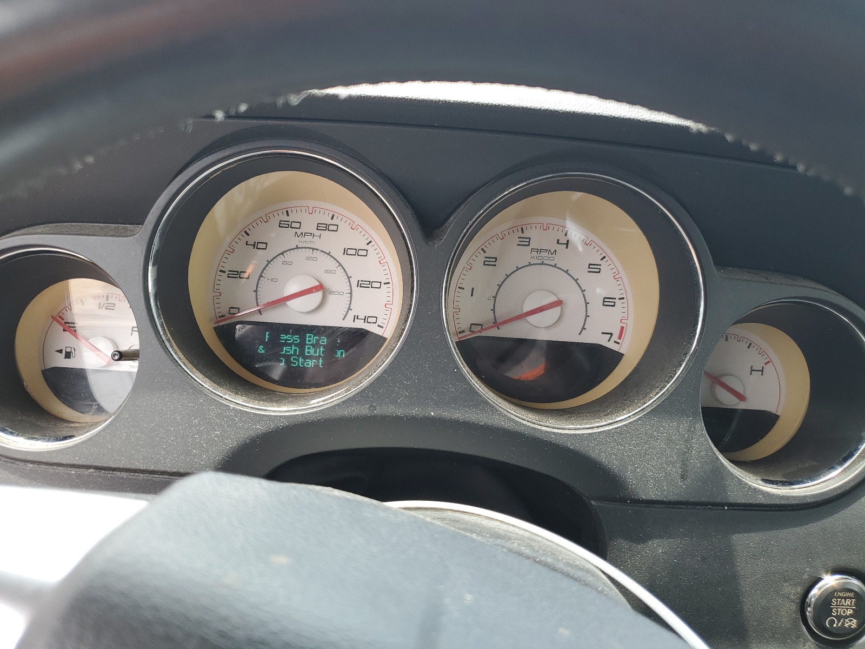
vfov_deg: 53.1
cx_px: 432
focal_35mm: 26
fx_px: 650
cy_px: 324
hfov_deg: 67.3
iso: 50
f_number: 1.5
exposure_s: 1/128
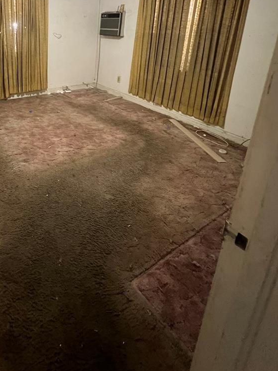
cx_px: 64
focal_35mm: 21
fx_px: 225
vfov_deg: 72.5
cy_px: 85
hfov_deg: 59.5
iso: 640
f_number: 1.8
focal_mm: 1.57
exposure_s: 1/40
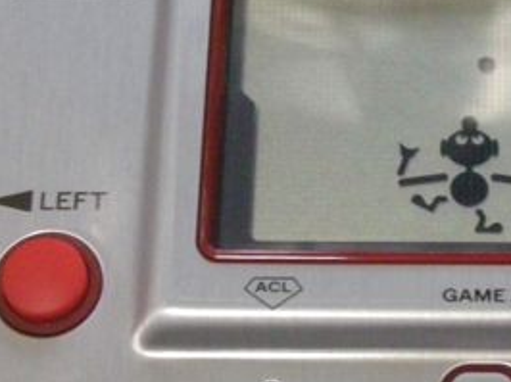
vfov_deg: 10.1
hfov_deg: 13.3
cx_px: 455
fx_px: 2168
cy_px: 144
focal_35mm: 147
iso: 490
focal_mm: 10.1
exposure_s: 1/8
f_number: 3.7
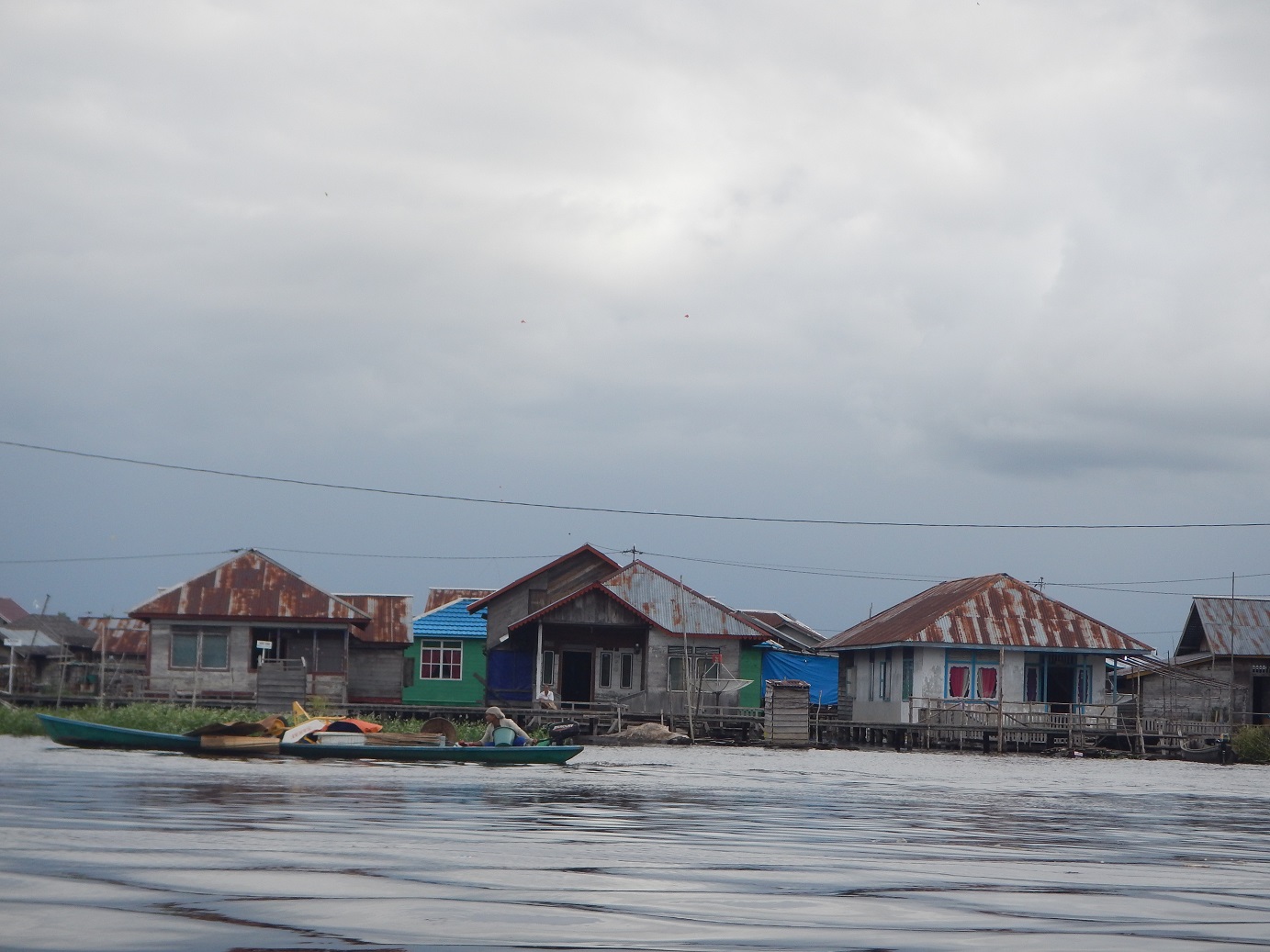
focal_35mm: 91
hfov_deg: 21.5
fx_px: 3338
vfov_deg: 16.2
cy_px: 476
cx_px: 635
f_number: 4.5
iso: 125
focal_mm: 16.4
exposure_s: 1/640
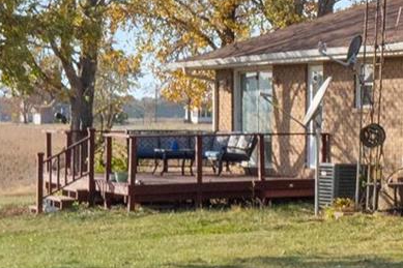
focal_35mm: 148
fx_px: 1656
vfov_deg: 9.2
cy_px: 52
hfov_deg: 12.3
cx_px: 790
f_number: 8
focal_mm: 18
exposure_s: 1/640
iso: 400
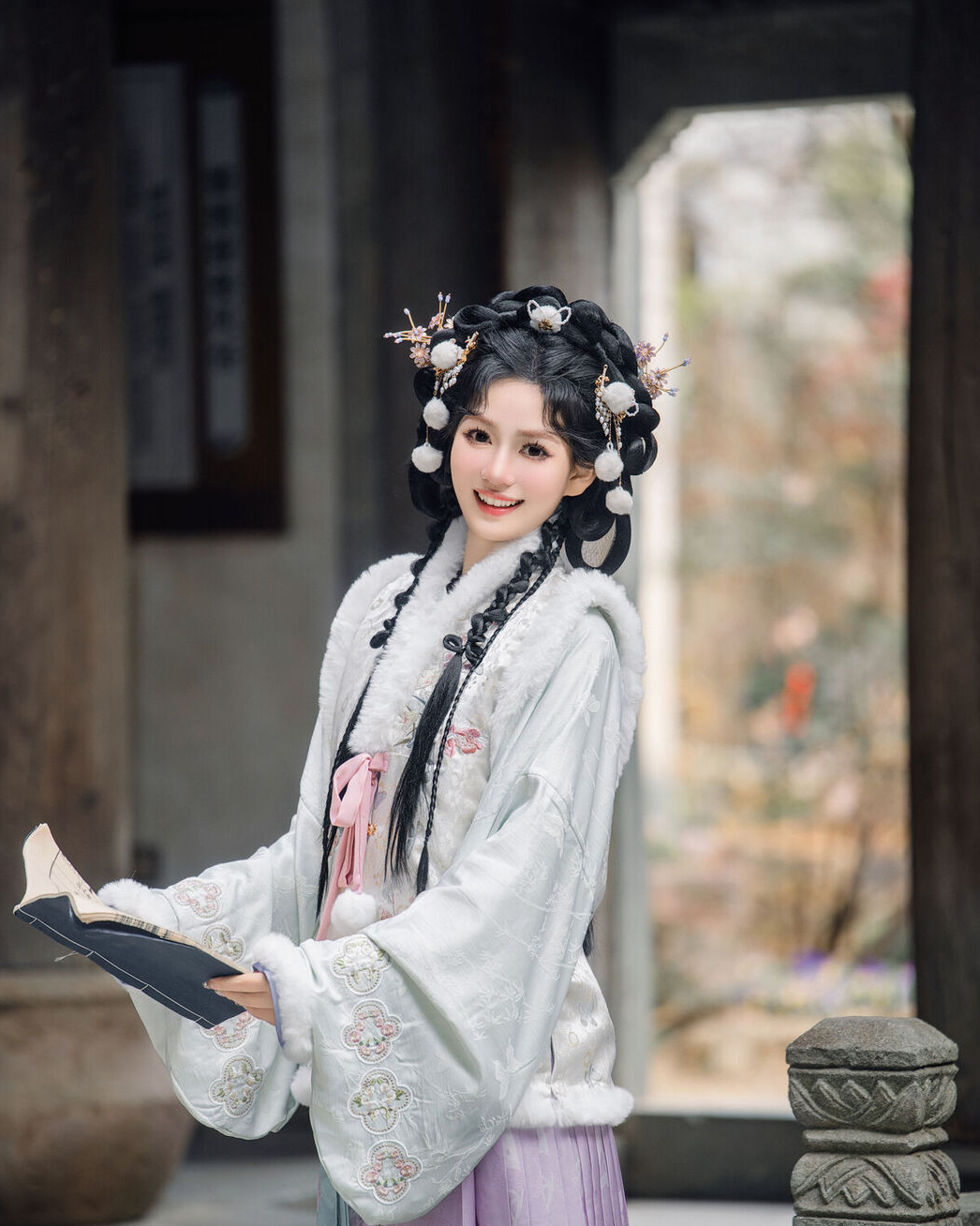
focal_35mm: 165
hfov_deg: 9.4
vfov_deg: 11.7
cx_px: 490
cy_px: 692
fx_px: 5984
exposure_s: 1/125
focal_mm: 146
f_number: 2.8
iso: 160
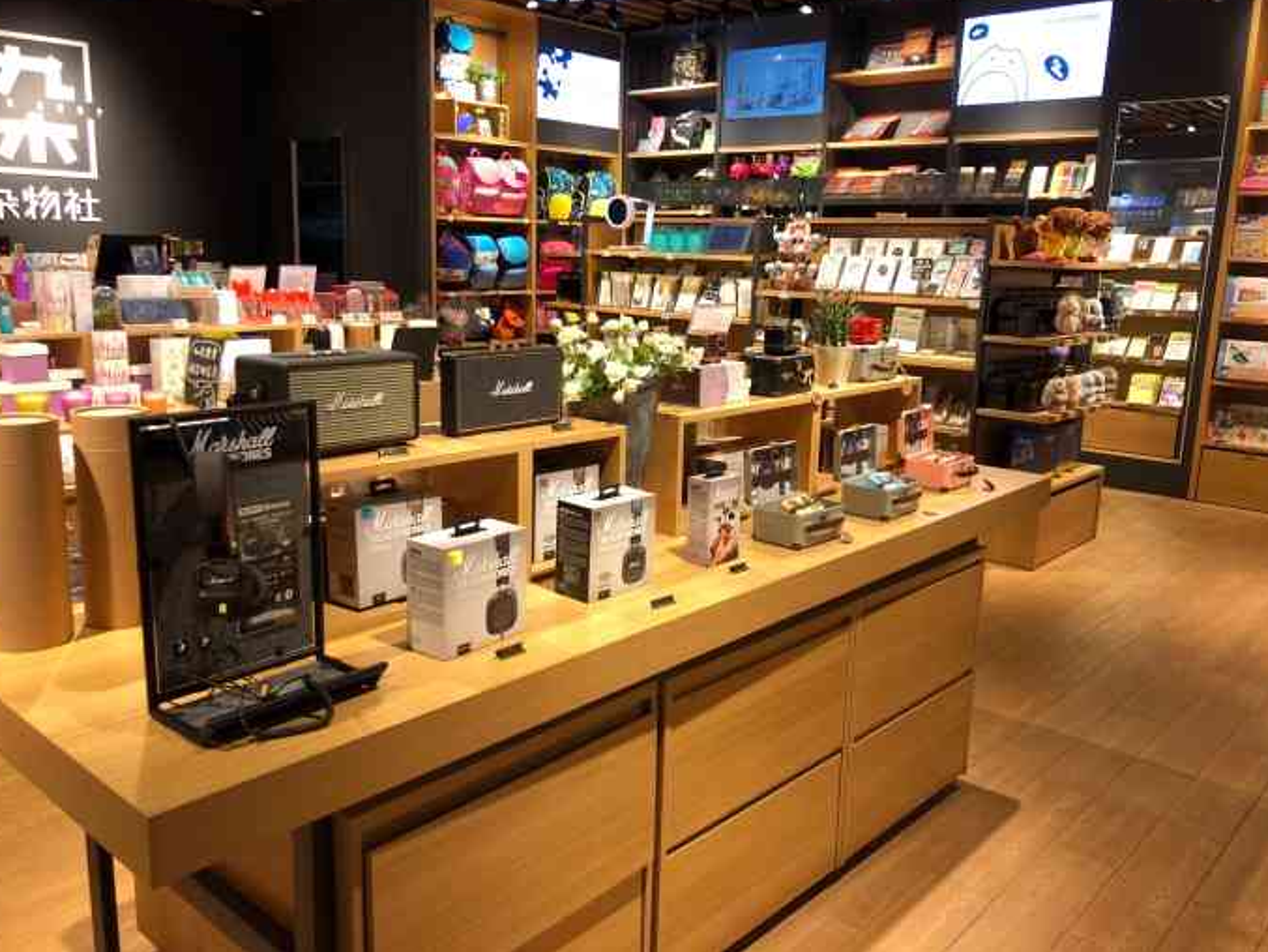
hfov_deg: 60.0
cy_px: 464
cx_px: 627
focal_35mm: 30
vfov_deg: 46.8
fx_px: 1099
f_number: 1.8
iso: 25
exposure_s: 1/33
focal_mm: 3.99
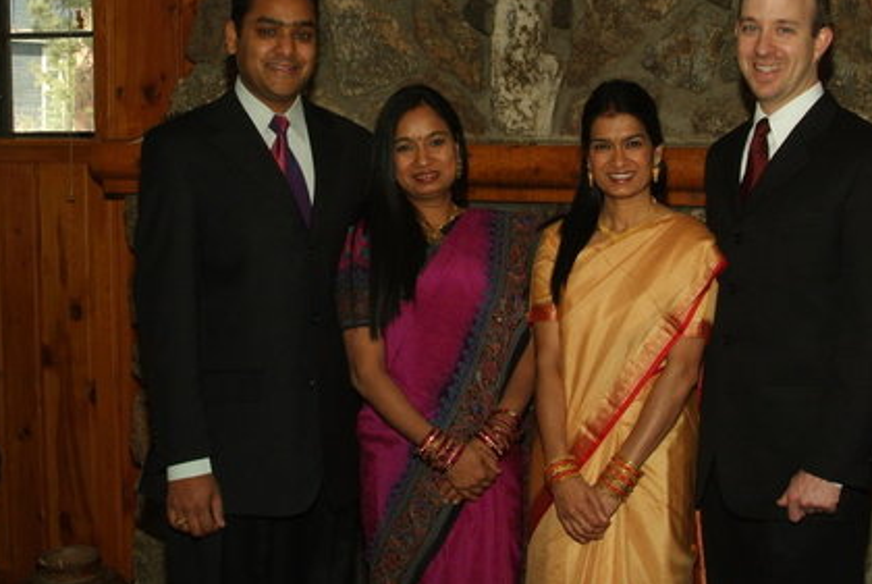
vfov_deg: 21.3
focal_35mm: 64
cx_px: 540
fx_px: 1552
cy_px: 274
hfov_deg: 31.3
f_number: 9.5
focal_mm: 28
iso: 400
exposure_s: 1/90
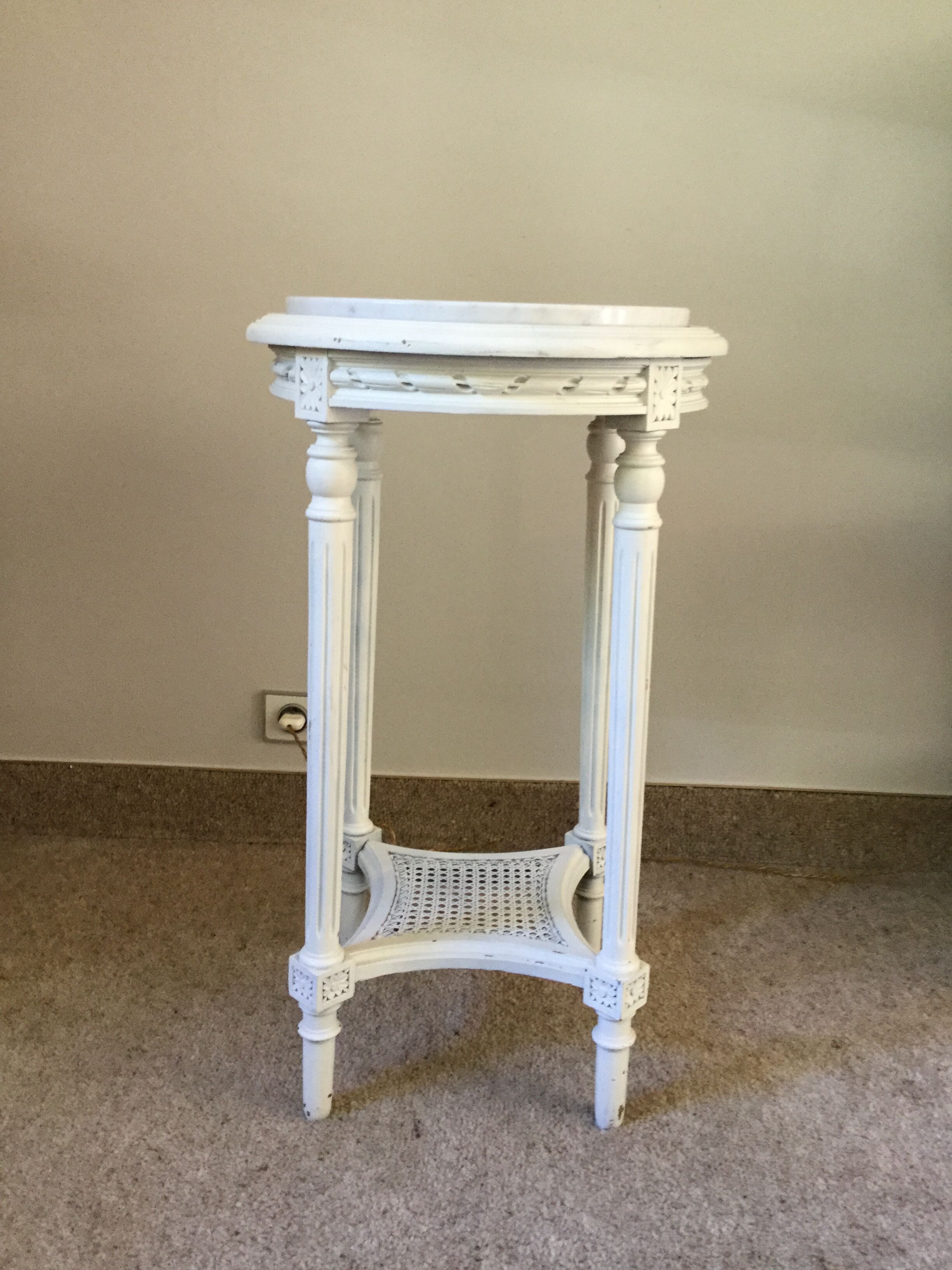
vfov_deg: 58.4
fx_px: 1137
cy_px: 635
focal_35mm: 31
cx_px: 476
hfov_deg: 45.4
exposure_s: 1/33
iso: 160
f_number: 2.4
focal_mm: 3.3
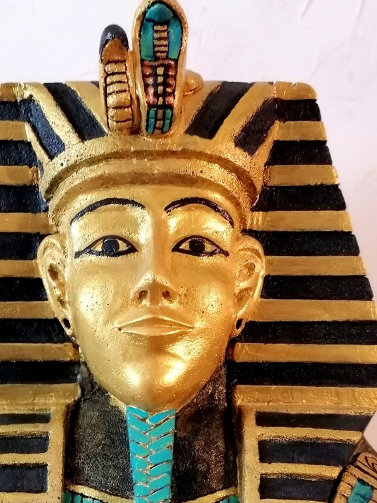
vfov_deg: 39.9
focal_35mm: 45
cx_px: 136
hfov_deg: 32.0
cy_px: 424
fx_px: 654
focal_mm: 5.3
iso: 400
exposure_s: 1/30
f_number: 1.8
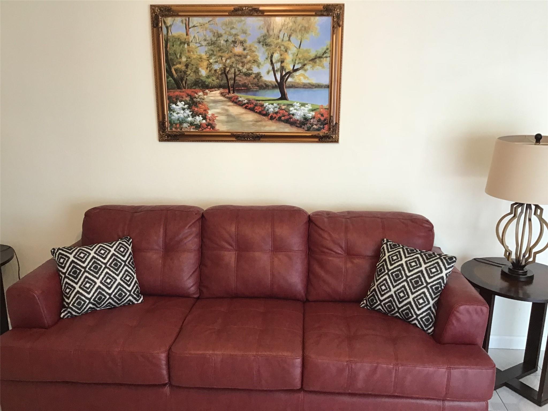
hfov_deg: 58.4
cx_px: 274
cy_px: 206
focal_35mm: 31
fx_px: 491
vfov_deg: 45.4
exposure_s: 1/30
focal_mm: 3.3
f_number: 2.4
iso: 64
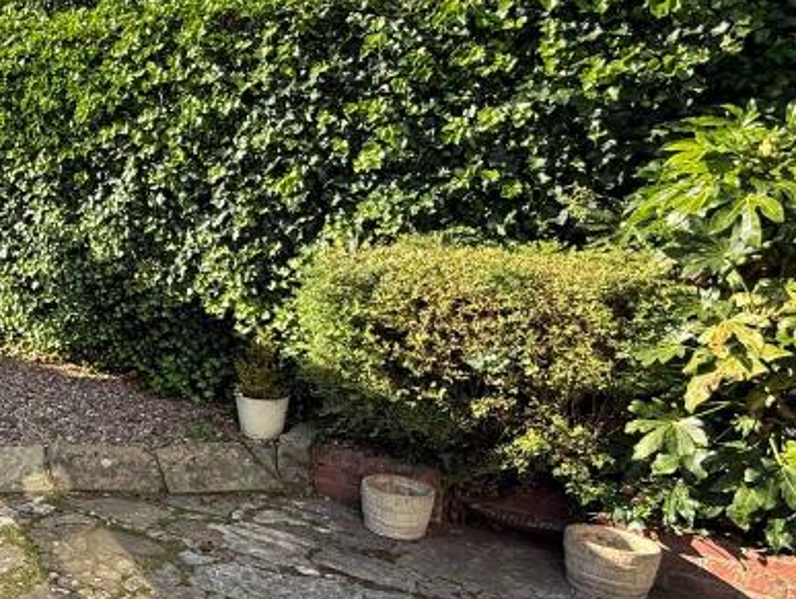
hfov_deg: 41.1
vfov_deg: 38.7
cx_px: -60
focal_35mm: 37
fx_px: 852
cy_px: 298
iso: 64
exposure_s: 1/590
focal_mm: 2.22
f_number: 2.2
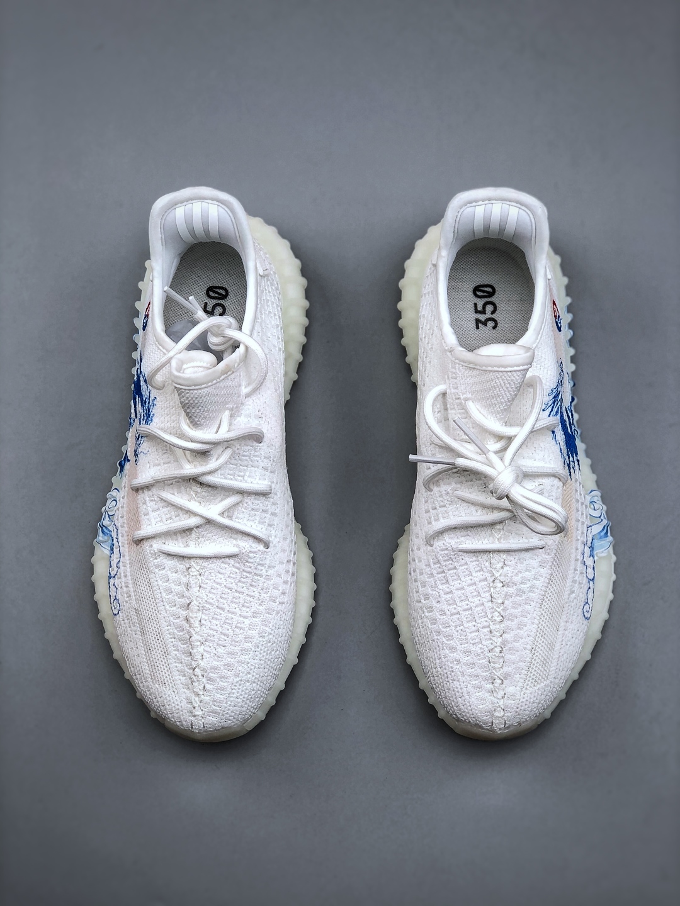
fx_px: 1493
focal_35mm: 57
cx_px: 340
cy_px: 453
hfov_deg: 25.7
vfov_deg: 33.8
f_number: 2.8
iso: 25
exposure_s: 1/100
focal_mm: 6.6
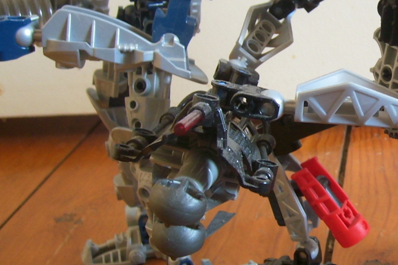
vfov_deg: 18.6
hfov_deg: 26.1
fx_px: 807
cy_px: 104
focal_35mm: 73
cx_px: 410
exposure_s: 1/3
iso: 50
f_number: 2.8
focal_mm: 5.99
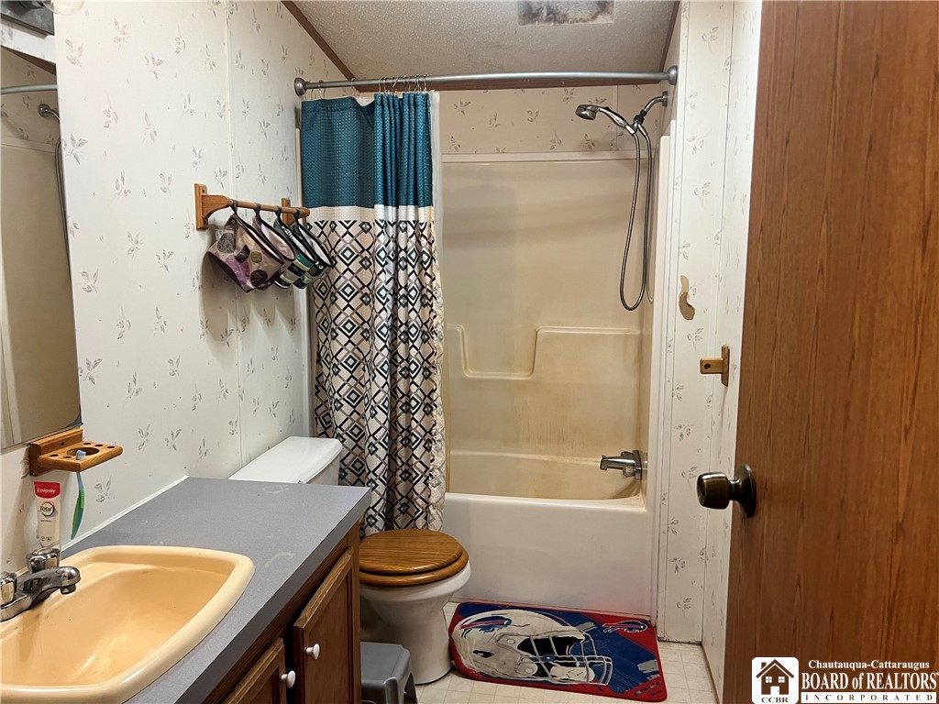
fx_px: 705
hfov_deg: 67.3
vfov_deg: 53.1
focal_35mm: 26
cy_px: 352
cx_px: 470
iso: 200
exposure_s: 1/60
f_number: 1.5
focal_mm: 5.7
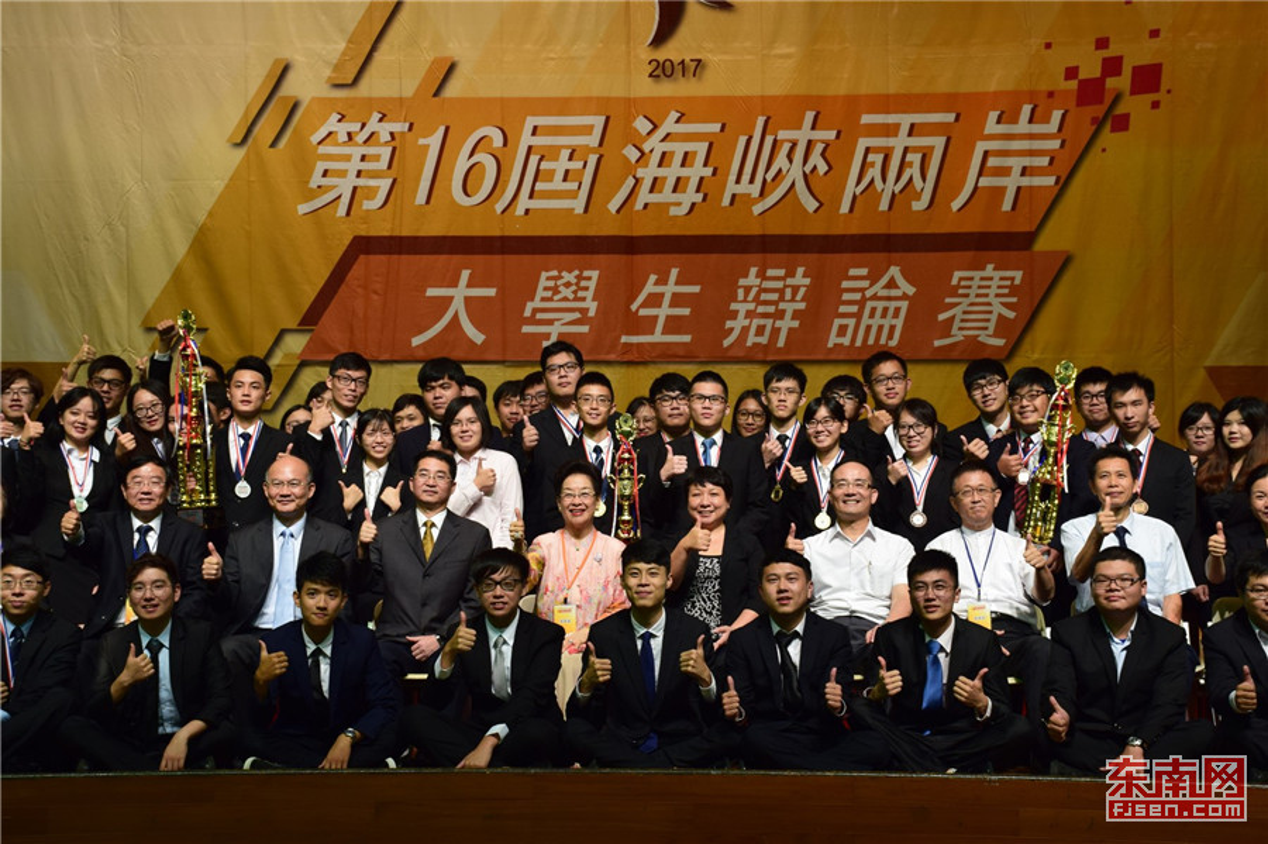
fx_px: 2535
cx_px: 634
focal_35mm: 72
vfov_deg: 18.9
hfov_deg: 28.1
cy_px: 422
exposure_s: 1/30
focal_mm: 48
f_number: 7.1
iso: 400
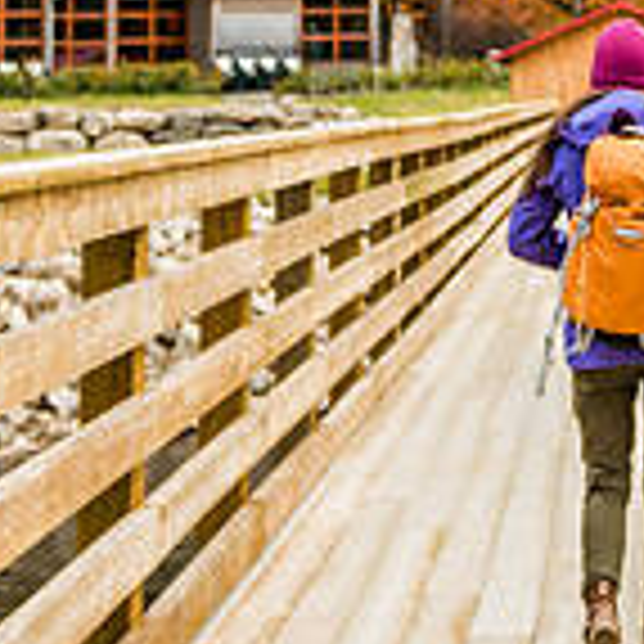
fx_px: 2336
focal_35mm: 111
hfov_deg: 15.3
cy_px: -336
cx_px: 716
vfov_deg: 14.6
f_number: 3.2
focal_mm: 24
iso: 100
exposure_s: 1/400
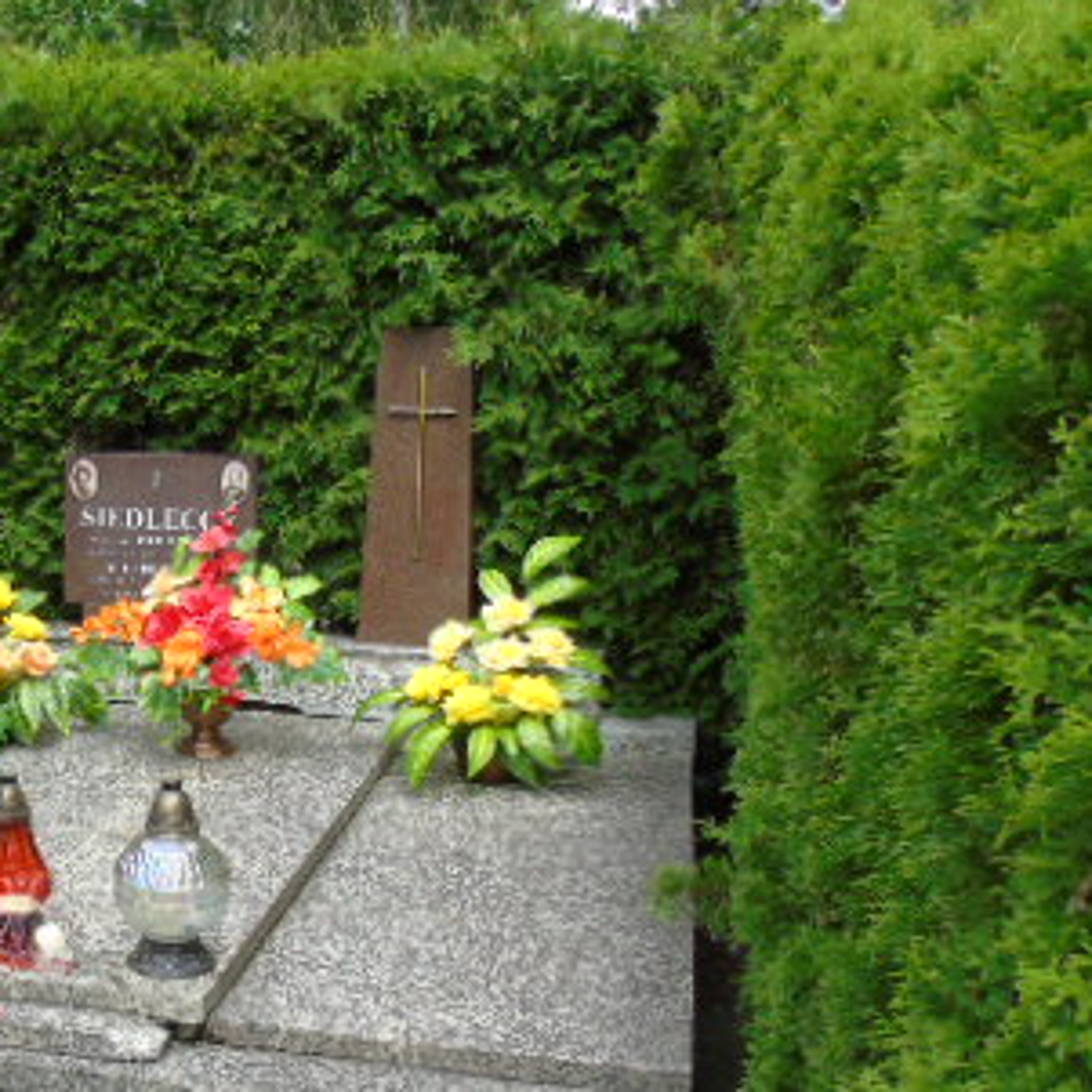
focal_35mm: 47
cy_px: 780
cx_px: 65
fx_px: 1677
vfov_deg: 35.5
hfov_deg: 33.7
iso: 80
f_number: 3.4
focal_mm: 4.4
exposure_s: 1/400
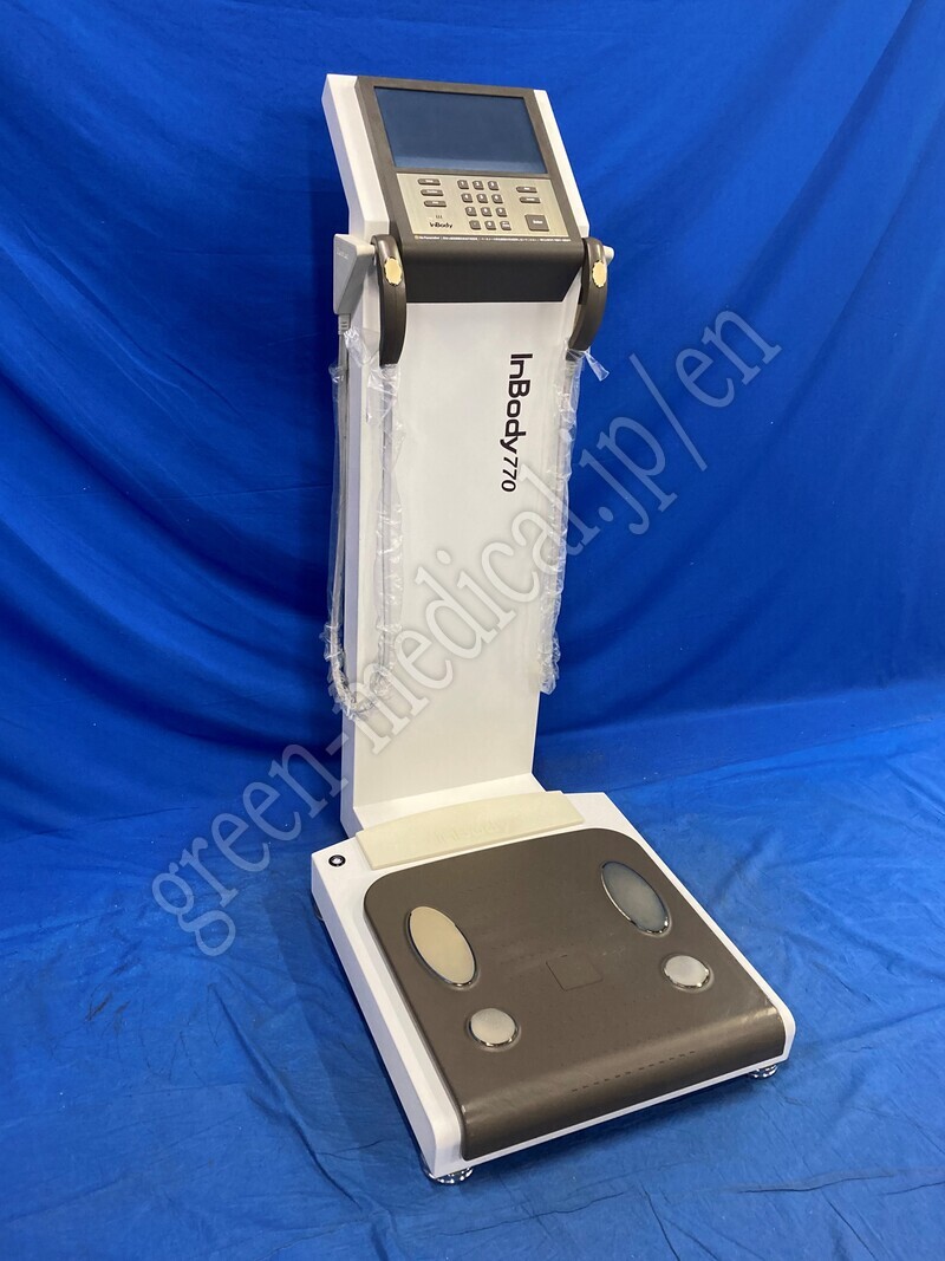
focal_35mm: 28
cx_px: 472
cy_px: 630
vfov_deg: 63.4
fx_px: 1019
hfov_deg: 49.7
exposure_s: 1/60
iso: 160
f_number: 1.8
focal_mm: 3.99
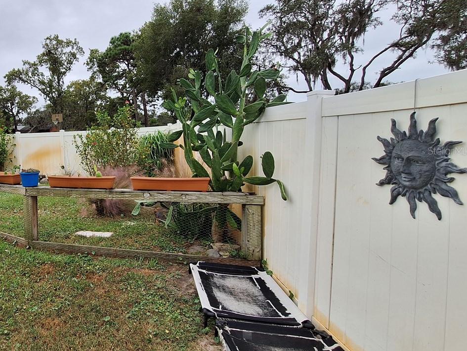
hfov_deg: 67.5
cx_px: 79
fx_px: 297
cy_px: 150
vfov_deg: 60.8
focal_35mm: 22
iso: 40
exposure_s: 1/865
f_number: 2.2
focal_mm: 1.74
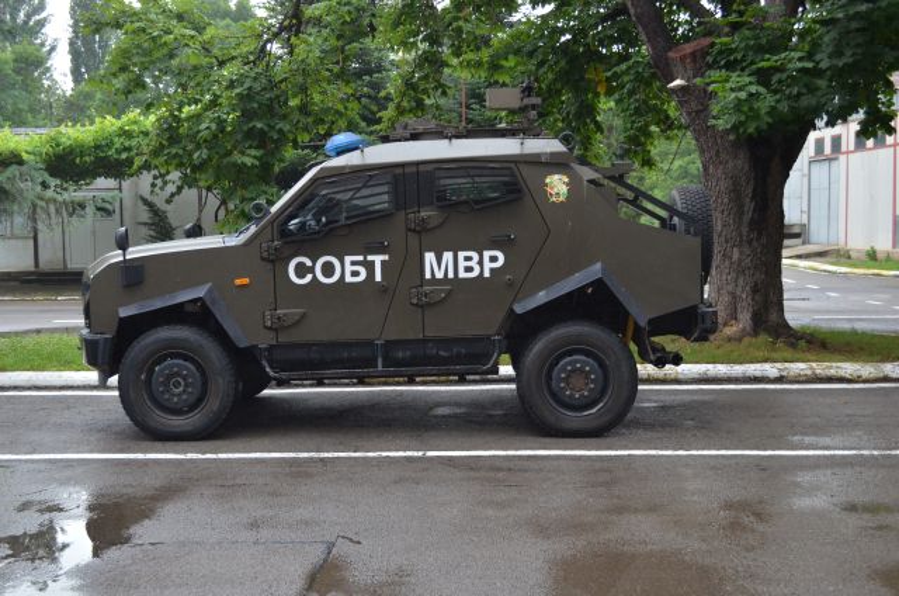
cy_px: 298
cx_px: 450
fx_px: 1122
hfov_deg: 43.7
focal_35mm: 45
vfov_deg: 29.7
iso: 800
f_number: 5.6
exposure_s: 1/125
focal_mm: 30
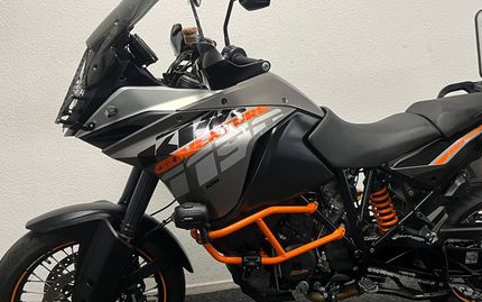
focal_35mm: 41
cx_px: 306
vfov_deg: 31.3
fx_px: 539
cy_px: 148
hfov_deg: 47.7
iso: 80
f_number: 1.6
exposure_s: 1/50
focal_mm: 5.1
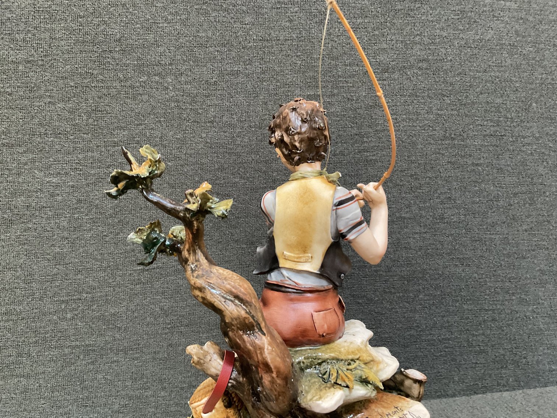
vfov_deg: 48.2
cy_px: 209
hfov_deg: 61.7
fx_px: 467
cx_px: 278
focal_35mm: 29
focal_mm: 3
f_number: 1.8
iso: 250
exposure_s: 1/40
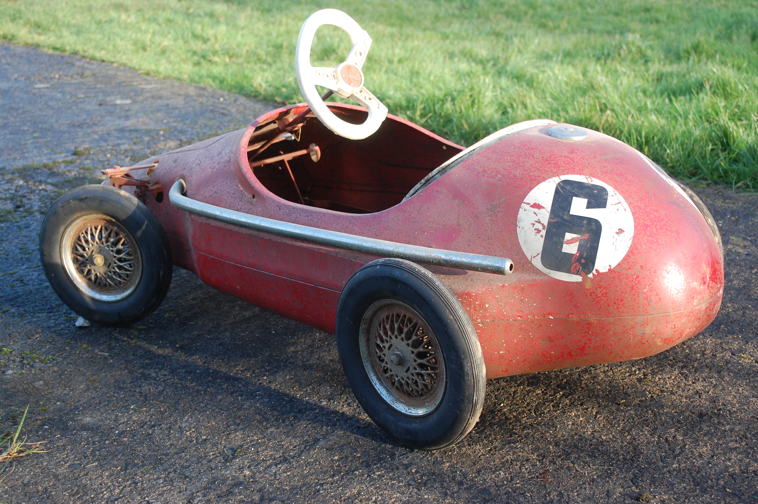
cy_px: 252
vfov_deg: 25.7
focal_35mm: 52
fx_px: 1104
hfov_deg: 37.9
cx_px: 379
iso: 320
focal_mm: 35
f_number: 5.6
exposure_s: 1/125
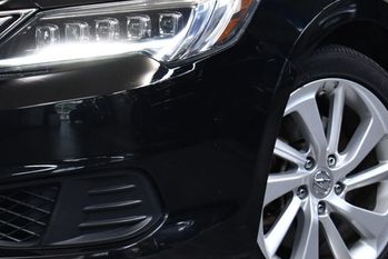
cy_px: 96
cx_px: 80
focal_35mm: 202
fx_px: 2178
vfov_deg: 6.8
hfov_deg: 10.2
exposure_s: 1/125
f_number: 5.6
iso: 1400
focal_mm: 55
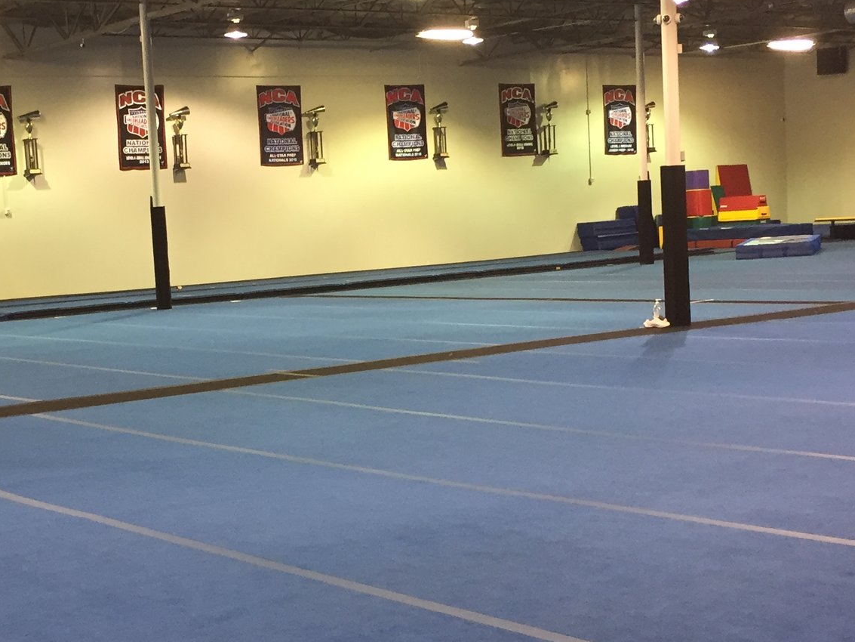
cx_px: 290
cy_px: 377
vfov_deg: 22.9
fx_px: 1581
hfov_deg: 30.1
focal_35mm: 64
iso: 80
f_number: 2.2
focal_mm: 4.15
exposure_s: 1/30
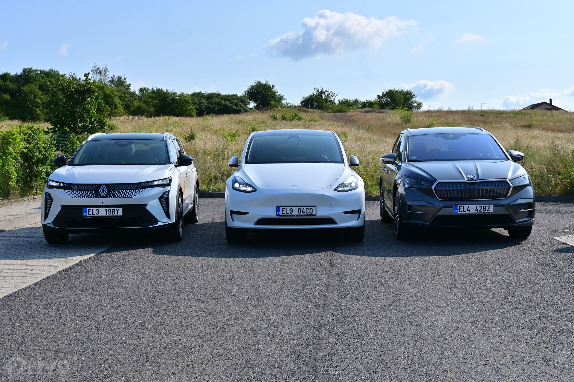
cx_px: 287
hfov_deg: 40.0
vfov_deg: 27.3
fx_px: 789
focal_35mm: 50
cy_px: 191
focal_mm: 33
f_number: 6.3
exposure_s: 1/2500
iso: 250
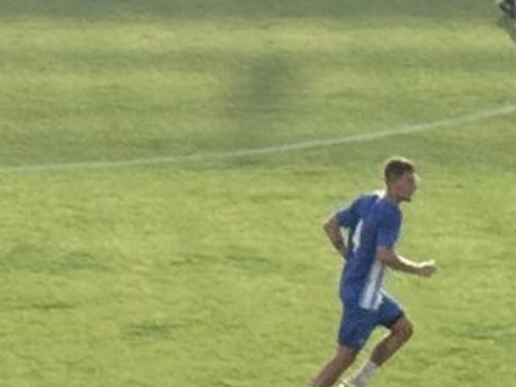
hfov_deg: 5.3
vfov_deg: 4.0
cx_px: -163
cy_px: -244
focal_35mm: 373
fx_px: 5562
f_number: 1.78
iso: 100
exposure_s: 1/2976
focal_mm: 6.76
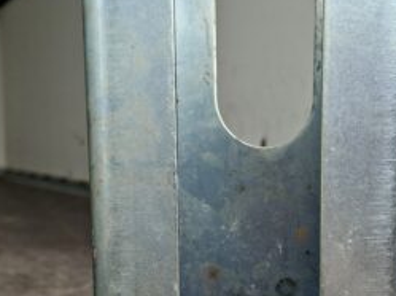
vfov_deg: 37.7
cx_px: 275
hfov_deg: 49.0
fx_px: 423
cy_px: 220
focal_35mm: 37
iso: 50
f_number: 1.8
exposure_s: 1/769
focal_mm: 5.54
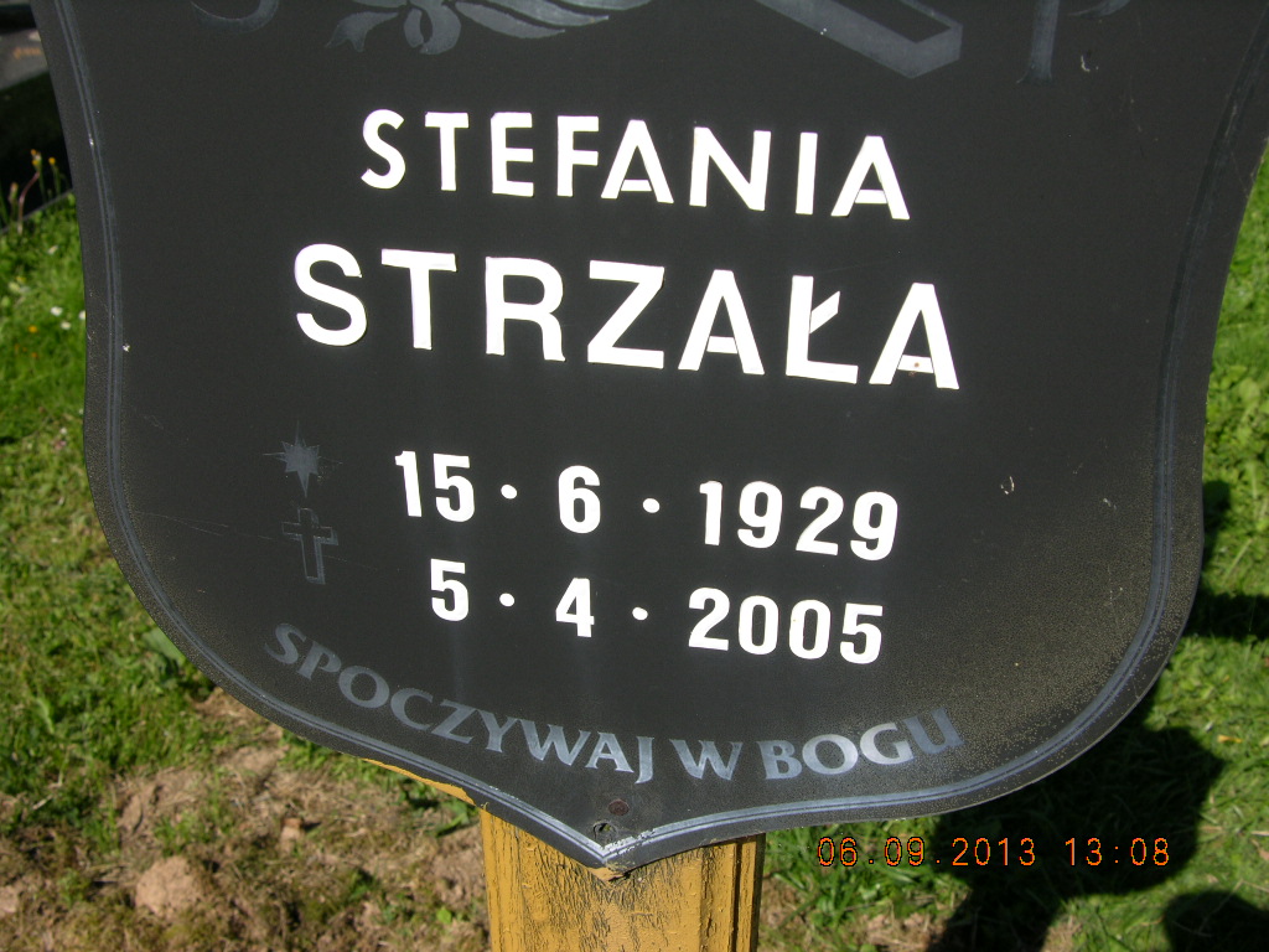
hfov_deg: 52.6
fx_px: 1283
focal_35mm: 35
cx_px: 634
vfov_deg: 40.7
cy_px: 476
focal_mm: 8.9
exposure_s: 1/260
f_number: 6.3
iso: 50
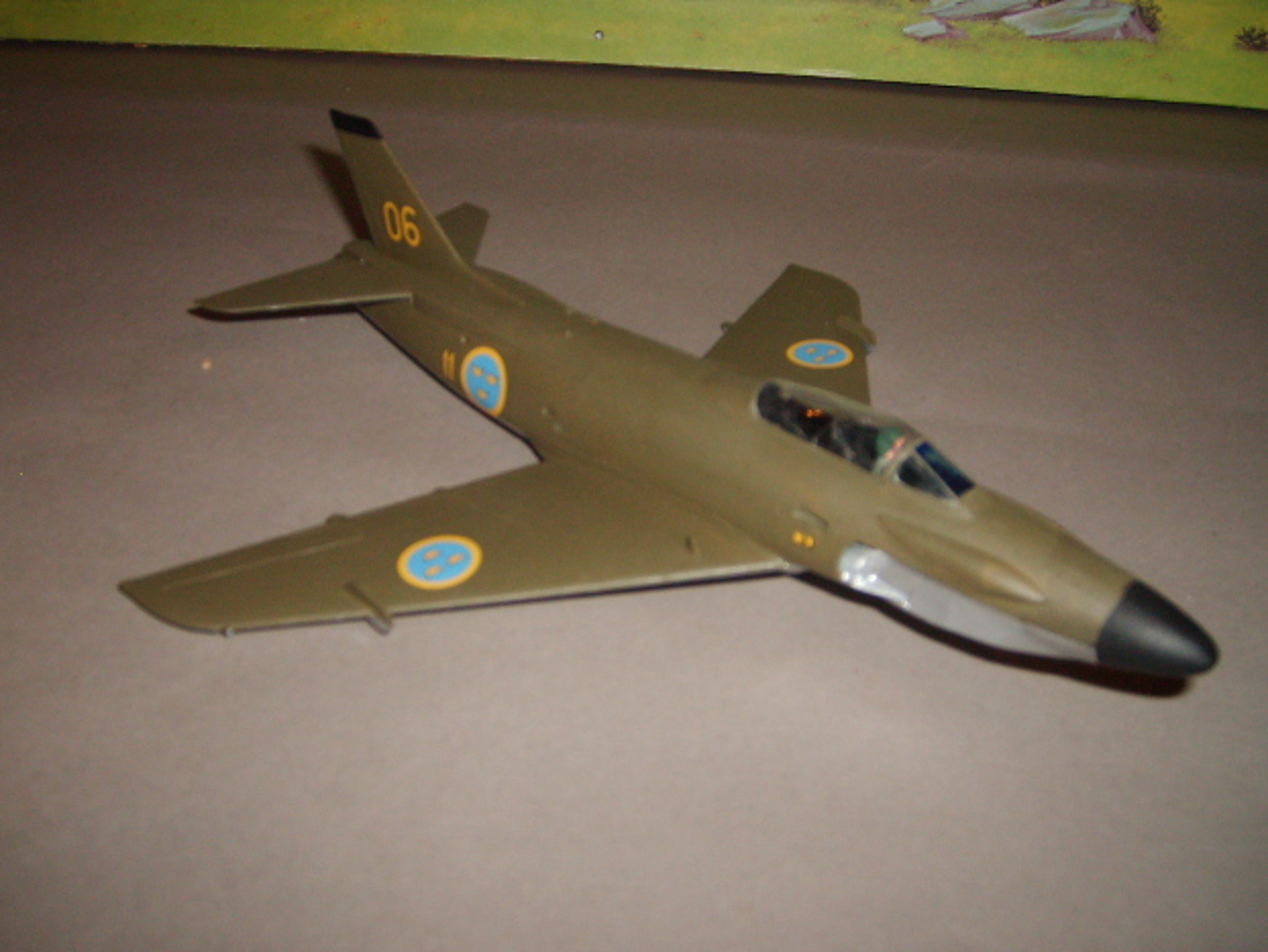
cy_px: 473
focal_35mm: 36
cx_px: 626
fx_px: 1319
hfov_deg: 51.3
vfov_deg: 39.7
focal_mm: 5.8
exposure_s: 1/45
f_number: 2.8
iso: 100
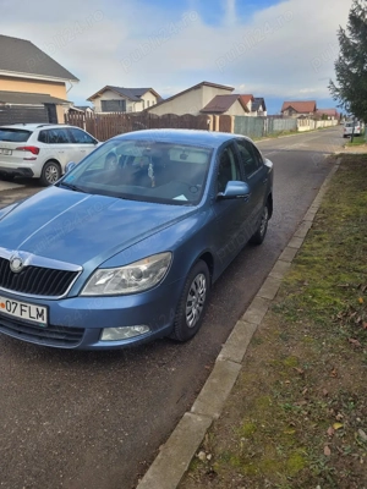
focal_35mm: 26
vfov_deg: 67.3
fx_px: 368
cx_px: 184
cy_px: 244
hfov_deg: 53.1
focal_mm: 5.4
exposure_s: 1/769
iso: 40
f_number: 1.8
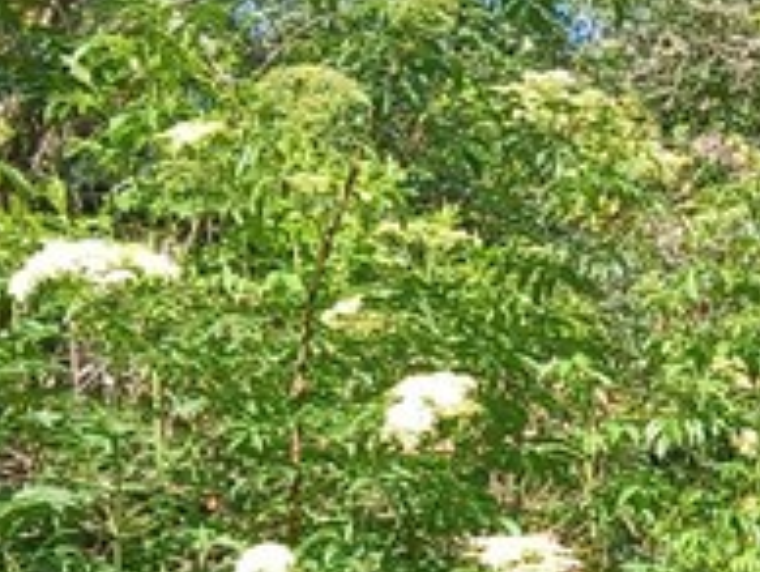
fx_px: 3012
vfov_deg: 10.4
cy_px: 921
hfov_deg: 13.1
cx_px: 1336
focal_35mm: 137
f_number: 1.8
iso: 20
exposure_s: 1/243
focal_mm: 3.98
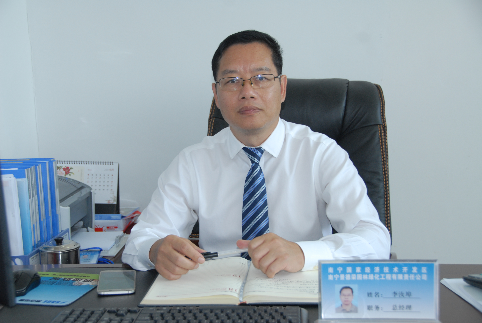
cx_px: 241
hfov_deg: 35.0
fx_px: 764
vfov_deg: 23.8
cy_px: 162
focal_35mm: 57
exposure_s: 1/60
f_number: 4.2
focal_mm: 38
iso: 320
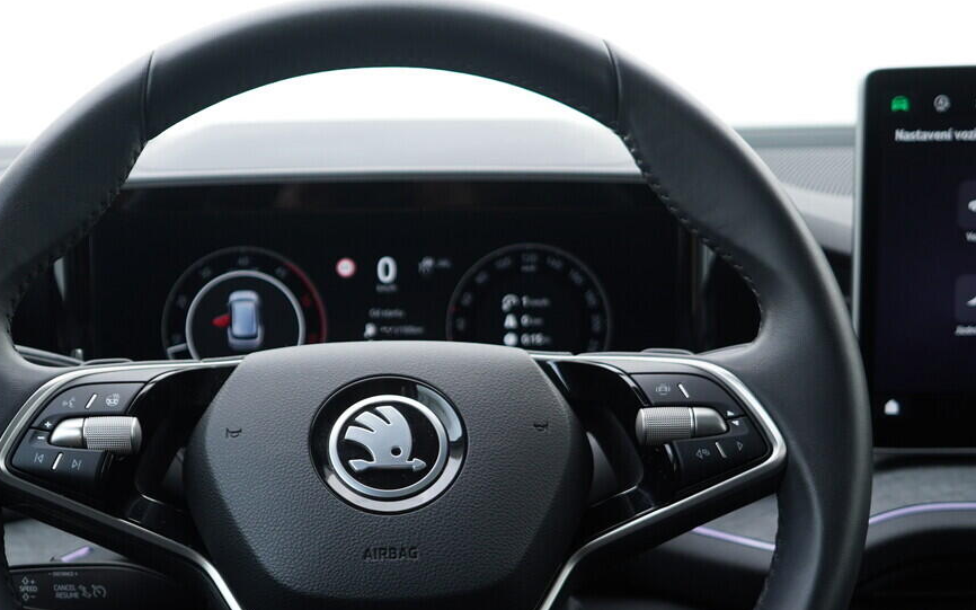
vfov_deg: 21.1
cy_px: 463
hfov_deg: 33.4
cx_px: 382
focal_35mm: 61
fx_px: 1622
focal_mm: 24
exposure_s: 1/40
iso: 200
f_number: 2.8
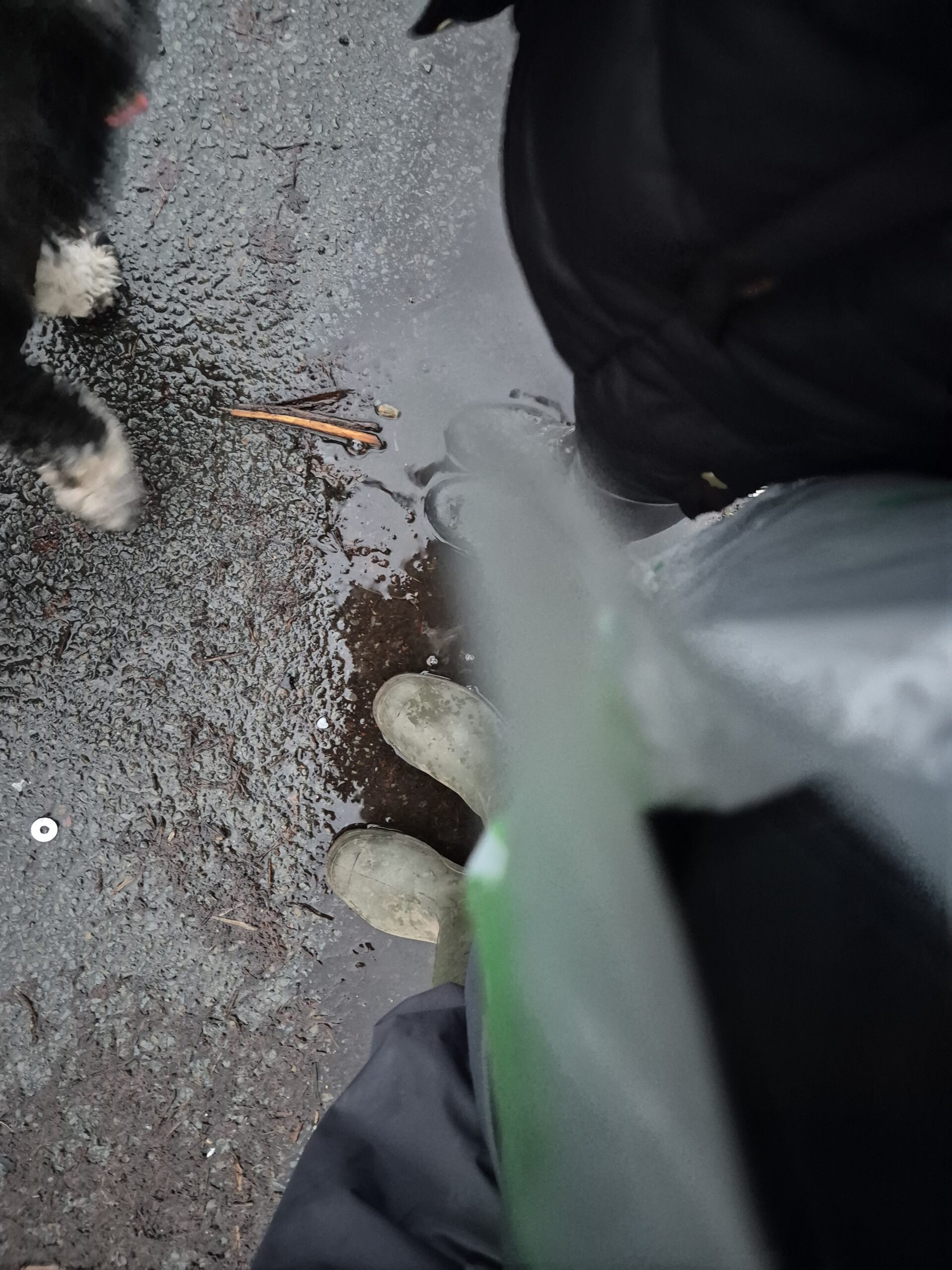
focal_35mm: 23
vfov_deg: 73.9
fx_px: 843
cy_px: 635
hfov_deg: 58.9
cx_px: 476
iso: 1600
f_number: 1.8
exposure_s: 1/25
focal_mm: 5.4
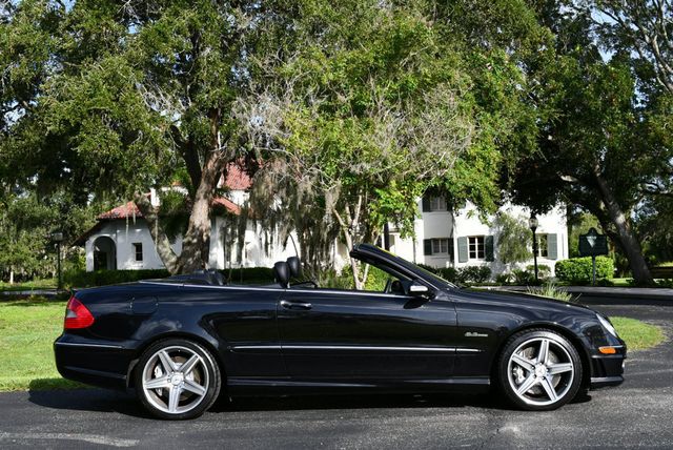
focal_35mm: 46
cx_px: 336
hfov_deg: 42.7
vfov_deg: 29.3
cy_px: 225
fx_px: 861
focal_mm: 23
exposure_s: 1/250
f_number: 8
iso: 110
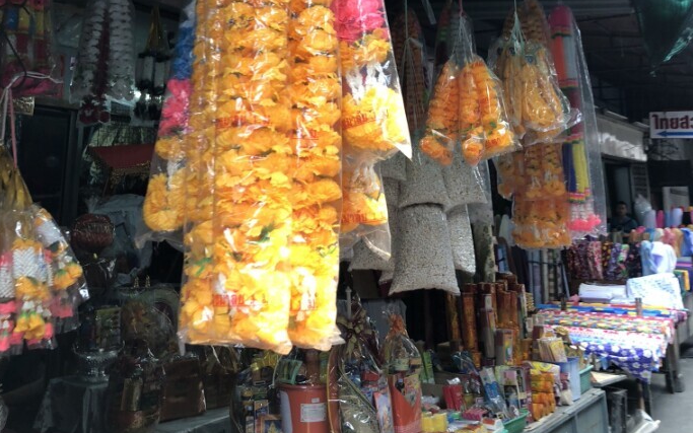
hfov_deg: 49.3
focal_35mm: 40
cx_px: 346
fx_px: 756
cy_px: 35
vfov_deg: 30.4
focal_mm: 3.99
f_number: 1.8
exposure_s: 1/99
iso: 32
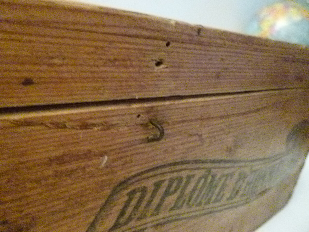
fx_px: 223
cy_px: 116
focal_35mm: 25
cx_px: 154
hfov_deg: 69.4
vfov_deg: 54.9
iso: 1600
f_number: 3.1
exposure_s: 1/15
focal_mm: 4.5
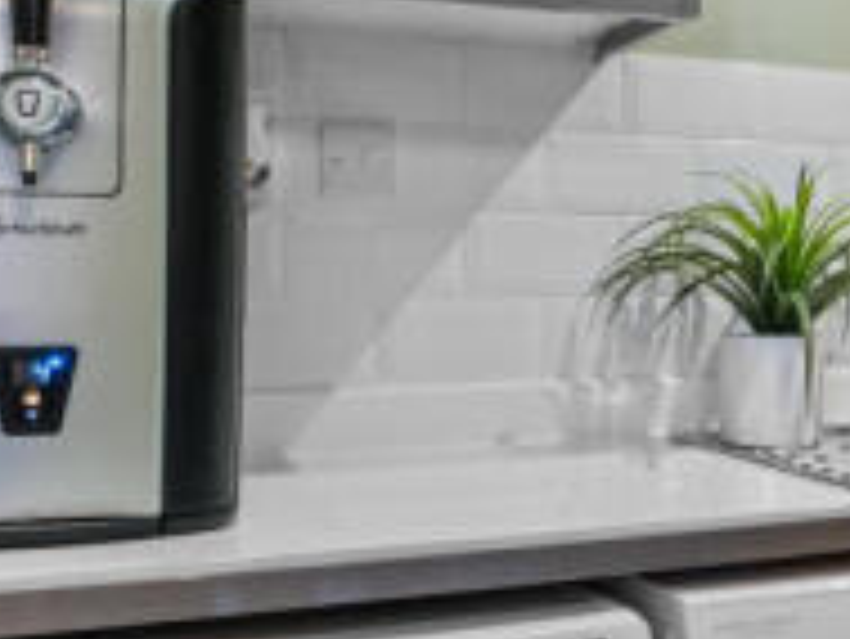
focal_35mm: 50
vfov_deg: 28.6
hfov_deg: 35.0
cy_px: 493
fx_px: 1229
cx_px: 825
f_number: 8
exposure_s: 1/1.43
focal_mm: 10
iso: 160
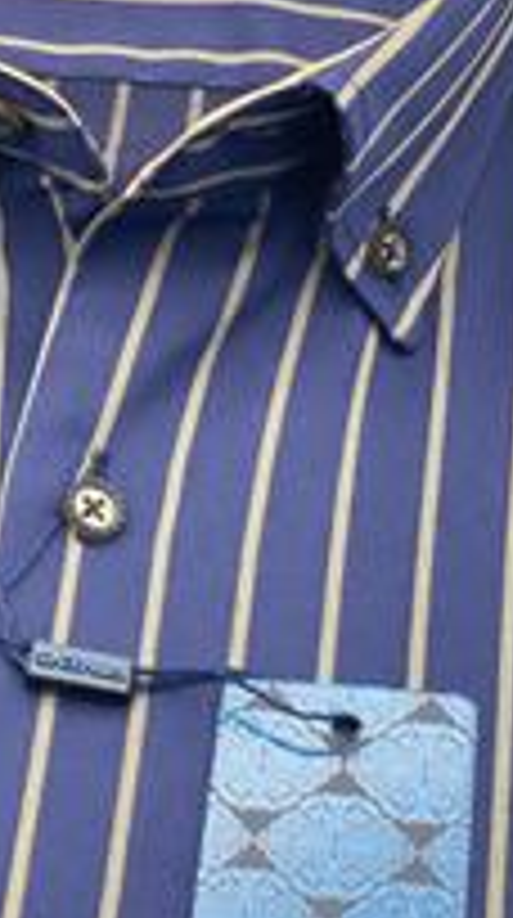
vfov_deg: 18.6
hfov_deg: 10.5
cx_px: 104
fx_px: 2795
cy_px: 308
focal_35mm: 115
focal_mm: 6
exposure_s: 1/122
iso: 64
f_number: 2
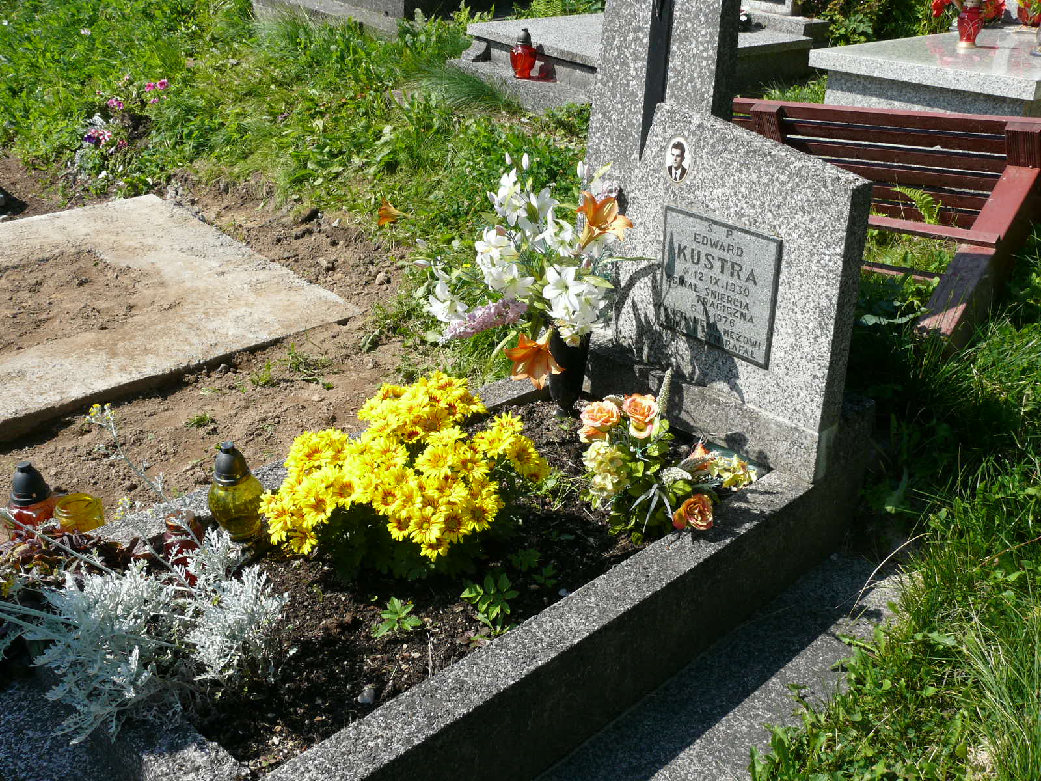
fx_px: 1053
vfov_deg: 40.7
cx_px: 520
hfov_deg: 52.6
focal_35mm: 35
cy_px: 390
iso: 100
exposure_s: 1/320
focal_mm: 7.4
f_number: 5.6
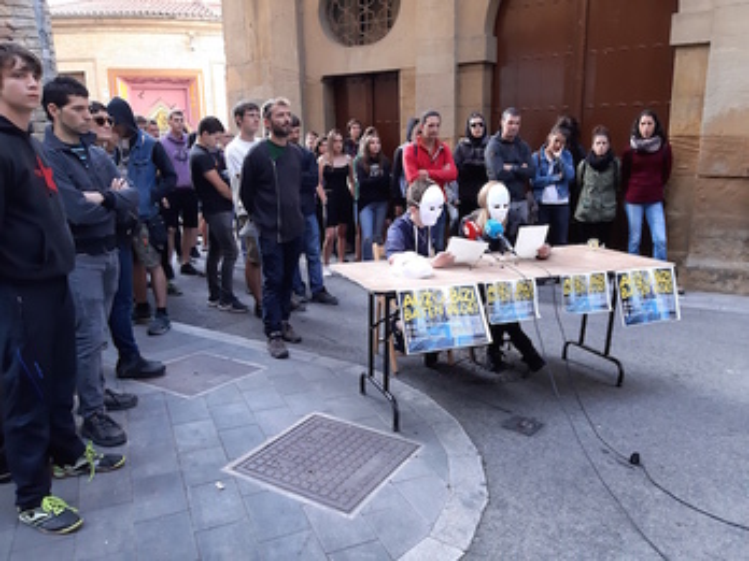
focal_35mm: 27
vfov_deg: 51.4
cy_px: 280
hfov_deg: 65.3
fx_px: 584
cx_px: 374
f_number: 1.7
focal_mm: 3.93
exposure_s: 1/100
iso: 100
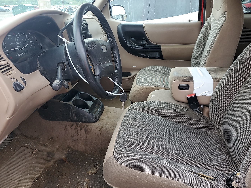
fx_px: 218
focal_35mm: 30
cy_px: 99
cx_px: 140
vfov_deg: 46.8
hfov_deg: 59.8
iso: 72
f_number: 1.5
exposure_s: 1/120
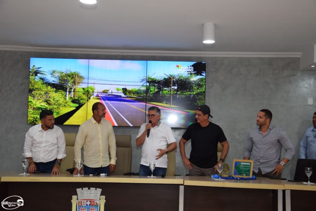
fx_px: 421
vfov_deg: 28.1
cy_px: 106
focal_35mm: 48
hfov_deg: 41.1
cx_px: 158
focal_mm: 32
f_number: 5
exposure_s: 1/100
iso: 800
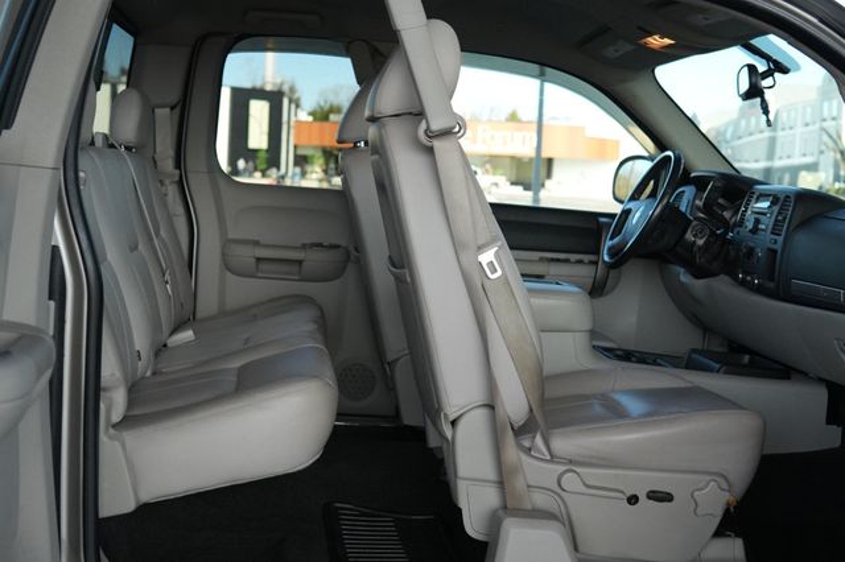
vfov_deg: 29.8
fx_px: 1056
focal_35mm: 45
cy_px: 281
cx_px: 422
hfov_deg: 43.6
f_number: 3.5
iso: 1600
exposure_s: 1/160
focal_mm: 30
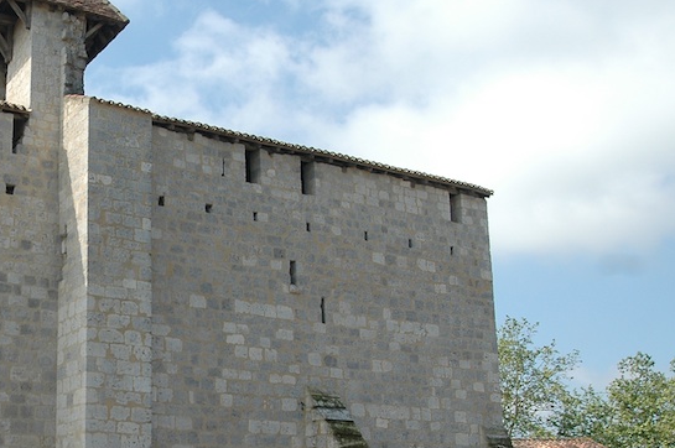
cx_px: 53
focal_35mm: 48
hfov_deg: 38.1
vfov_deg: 27.6
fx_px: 898
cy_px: 347
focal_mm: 17
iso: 200
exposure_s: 1/1000
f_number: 4.5
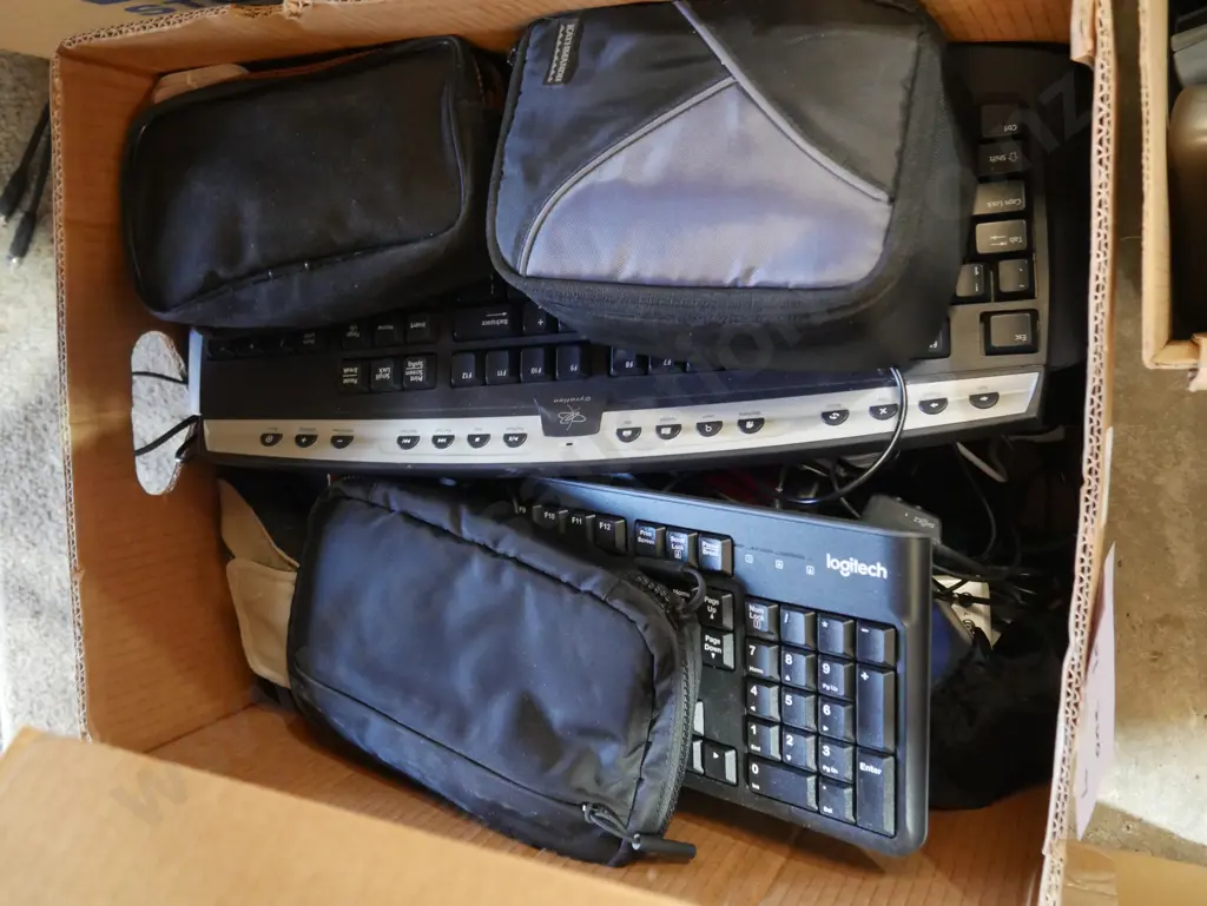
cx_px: 604
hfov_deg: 51.3
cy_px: 453
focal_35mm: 36
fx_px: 1256
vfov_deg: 39.7
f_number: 4
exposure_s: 1/50
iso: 3200
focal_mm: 18
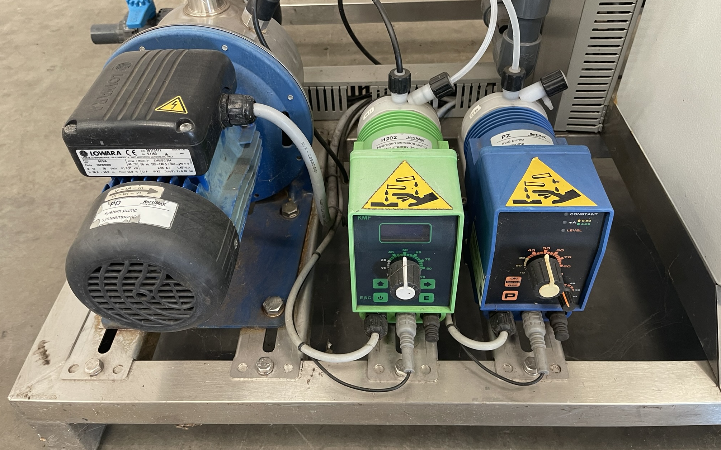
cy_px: 187
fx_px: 531
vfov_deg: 45.8
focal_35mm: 27
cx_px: 360
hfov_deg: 68.4
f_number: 1.6
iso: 250
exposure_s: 1/60
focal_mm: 5.1
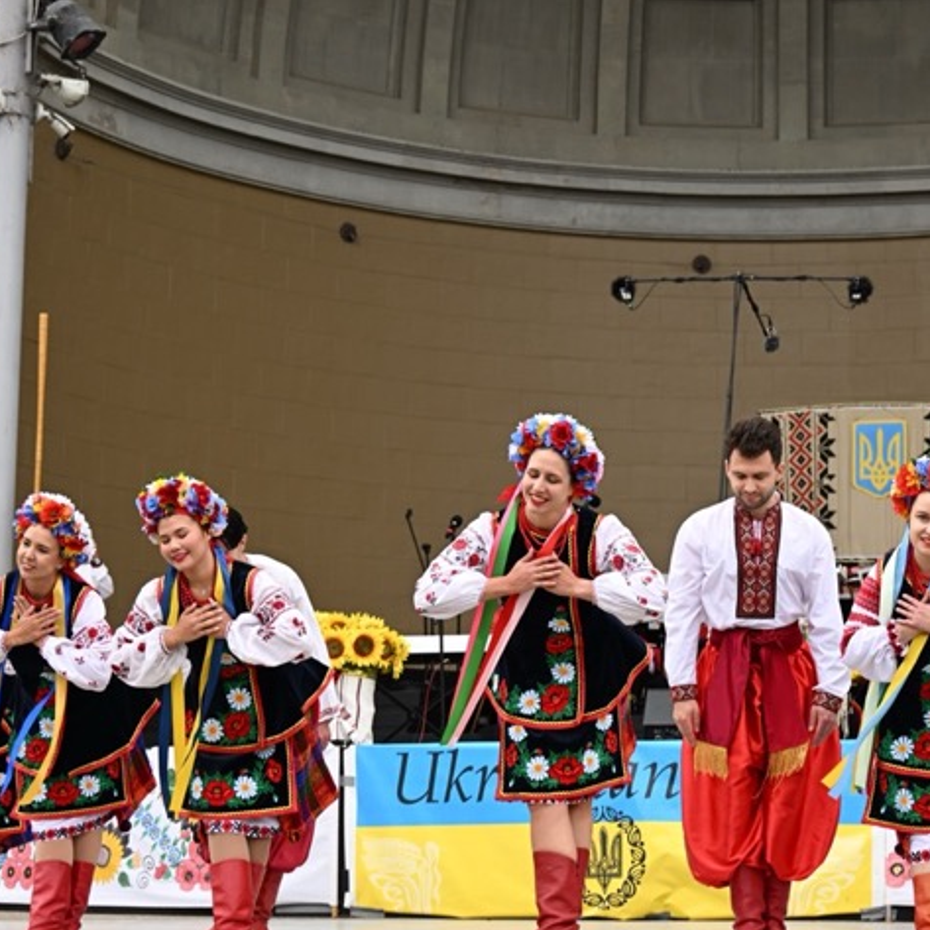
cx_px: 588
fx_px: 2280
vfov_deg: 23.1
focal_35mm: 75
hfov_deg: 23.0
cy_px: 464
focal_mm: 58
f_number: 5.6
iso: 100
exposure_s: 1/200
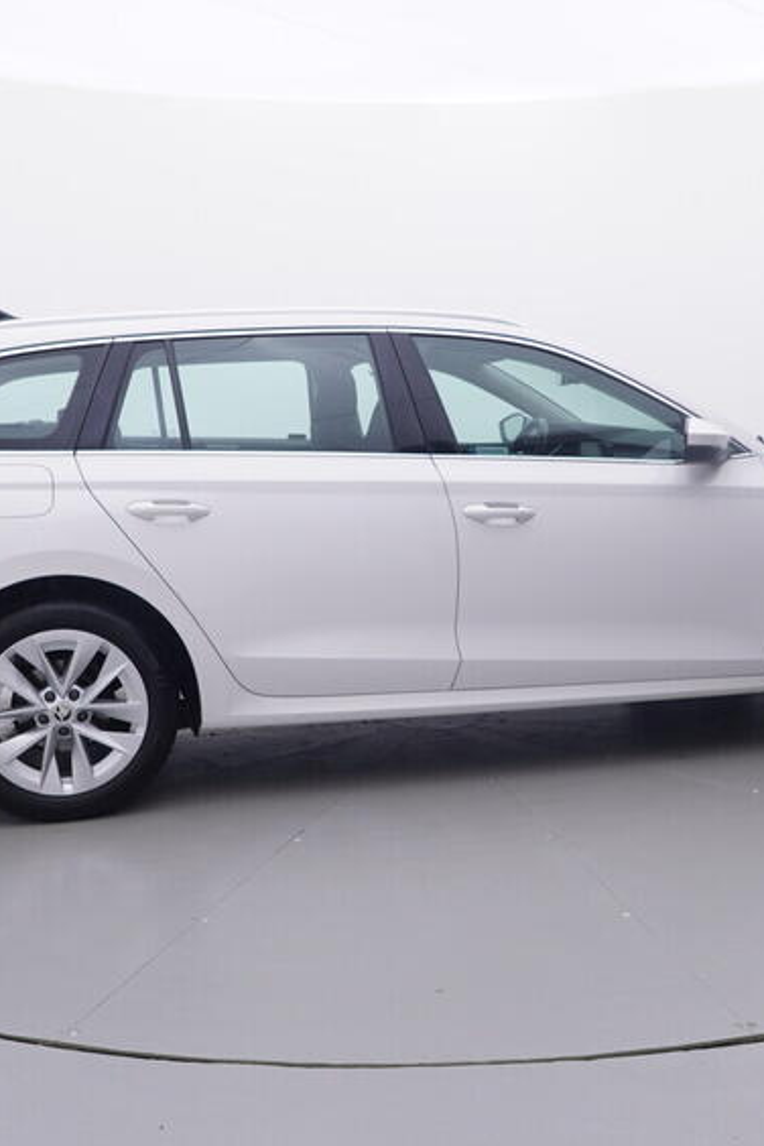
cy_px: 545
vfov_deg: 47.5
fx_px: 1302
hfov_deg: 32.7
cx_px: 435
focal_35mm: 41
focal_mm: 15
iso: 200
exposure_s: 1/80
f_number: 5
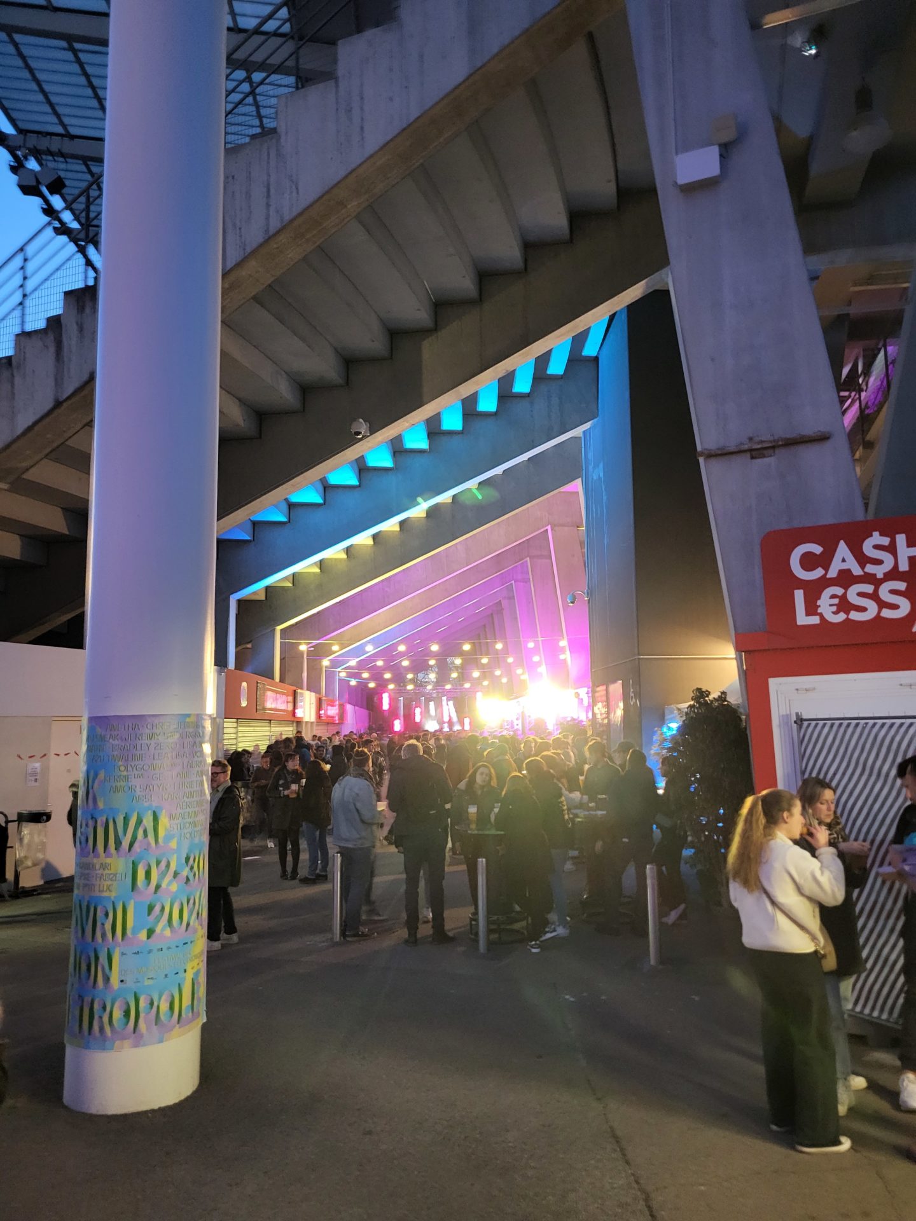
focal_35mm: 26
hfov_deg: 53.1
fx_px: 917
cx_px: 458
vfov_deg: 67.3
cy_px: 610
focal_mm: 5.4
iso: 640
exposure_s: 1/25
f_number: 1.8
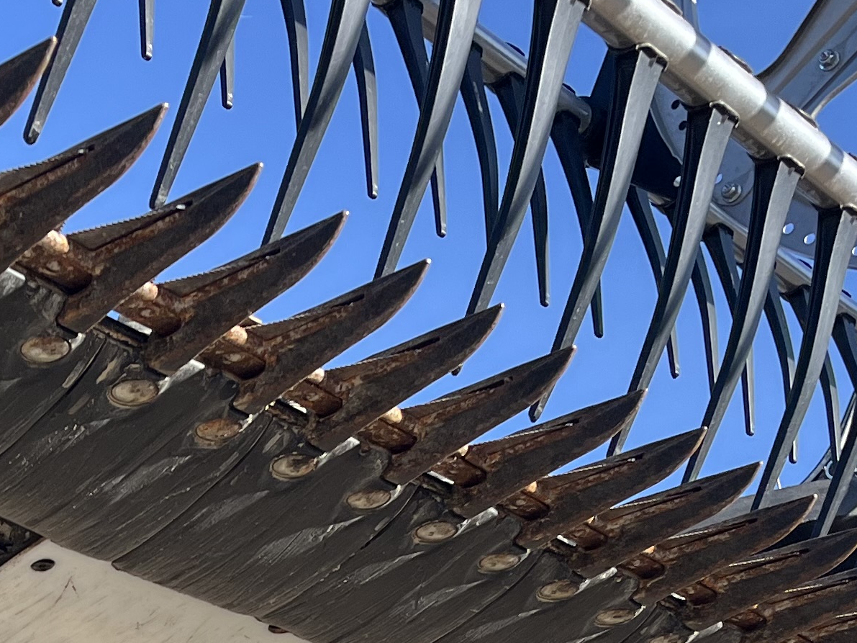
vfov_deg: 15.6
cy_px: 931
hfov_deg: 21.4
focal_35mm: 88
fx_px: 2178
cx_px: -31
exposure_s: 1/1647
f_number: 1.6
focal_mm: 5.1
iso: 50
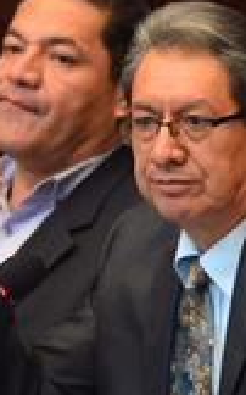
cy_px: 233
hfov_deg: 2.7
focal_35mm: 485
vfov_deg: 4.3
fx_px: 5212
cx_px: 360
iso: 2200
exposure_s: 1/125
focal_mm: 82
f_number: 2.8
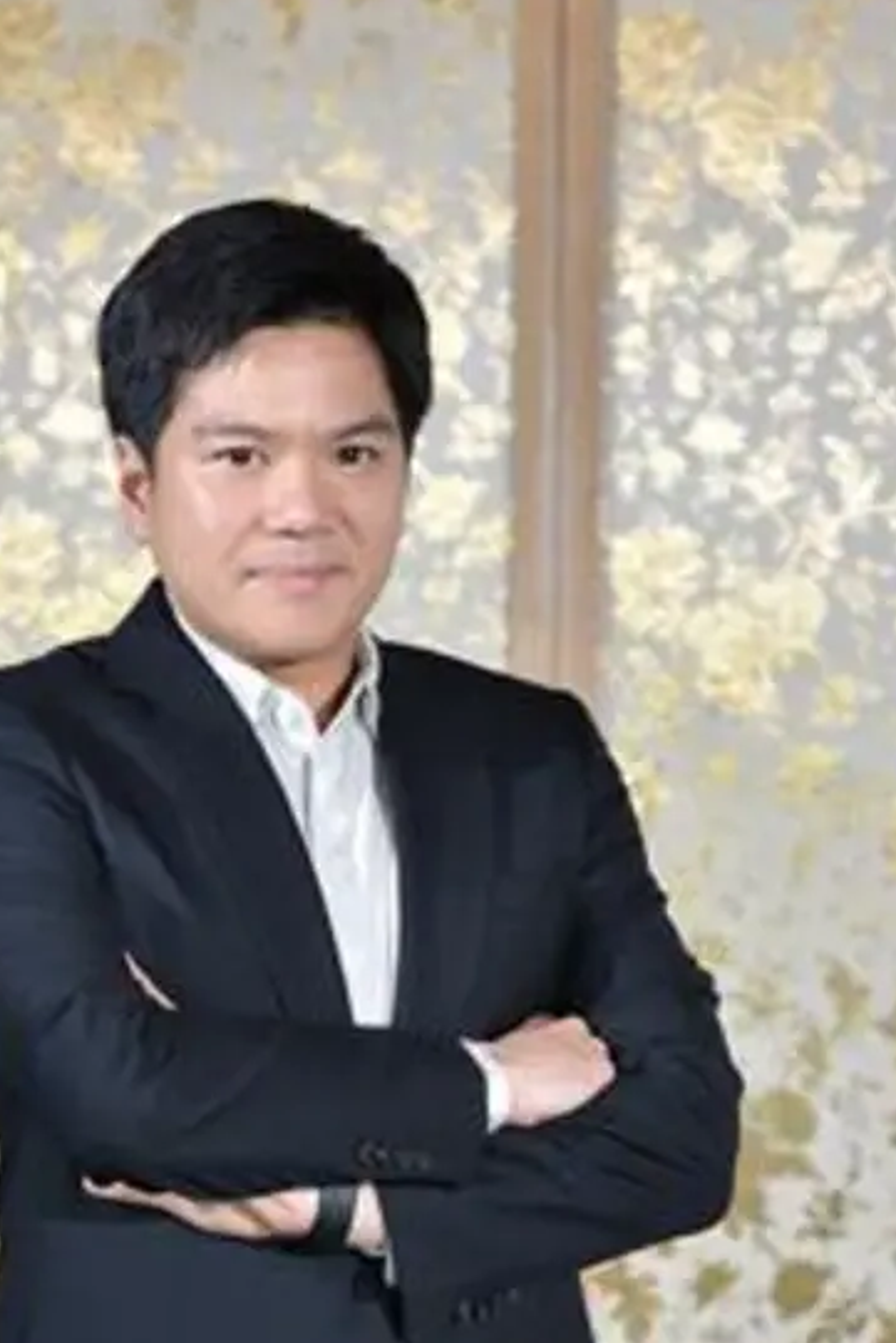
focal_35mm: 134
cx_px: 464
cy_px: 844
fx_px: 4999
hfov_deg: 10.2
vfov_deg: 15.3
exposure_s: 1/200
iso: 400
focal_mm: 62
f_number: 4.5
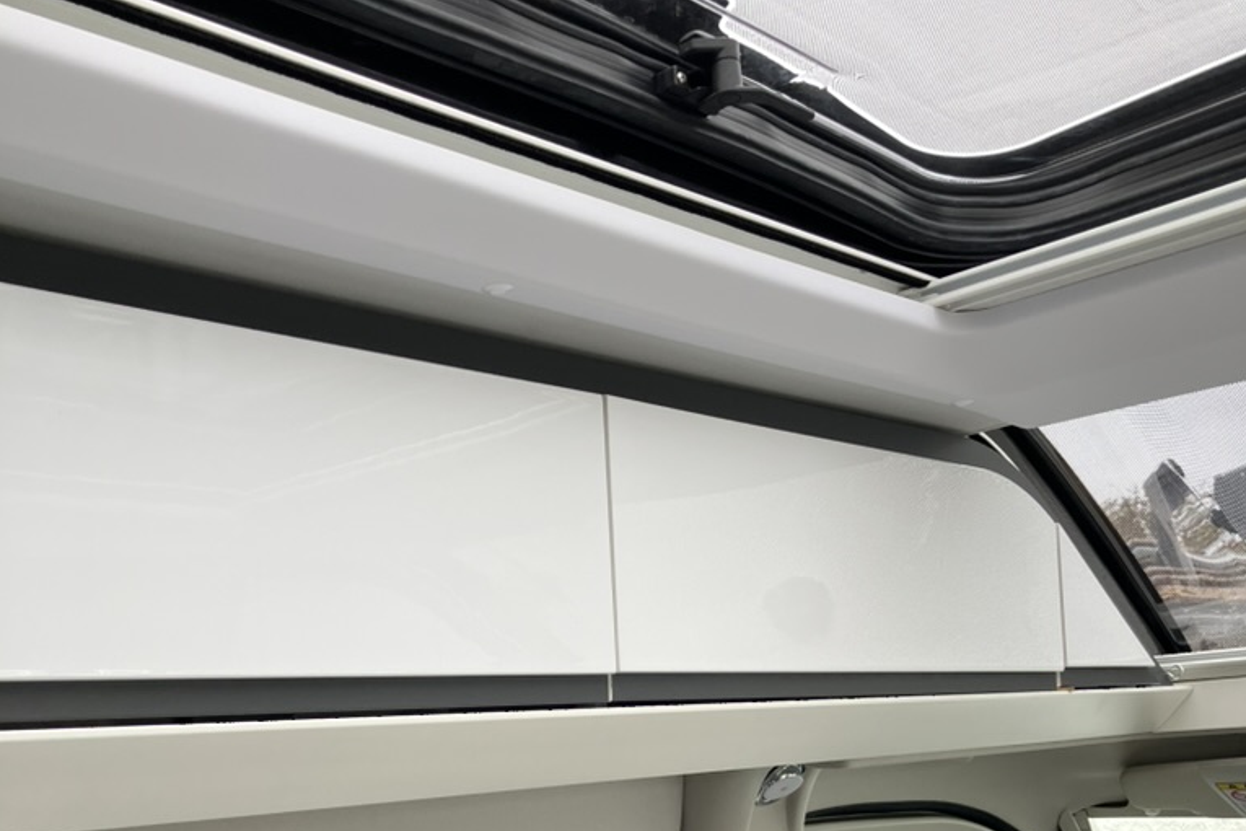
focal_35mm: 39
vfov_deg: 32.8
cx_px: 622
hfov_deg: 49.6
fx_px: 1350
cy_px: 720
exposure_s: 1/121
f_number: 1.8
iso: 64
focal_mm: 3.99
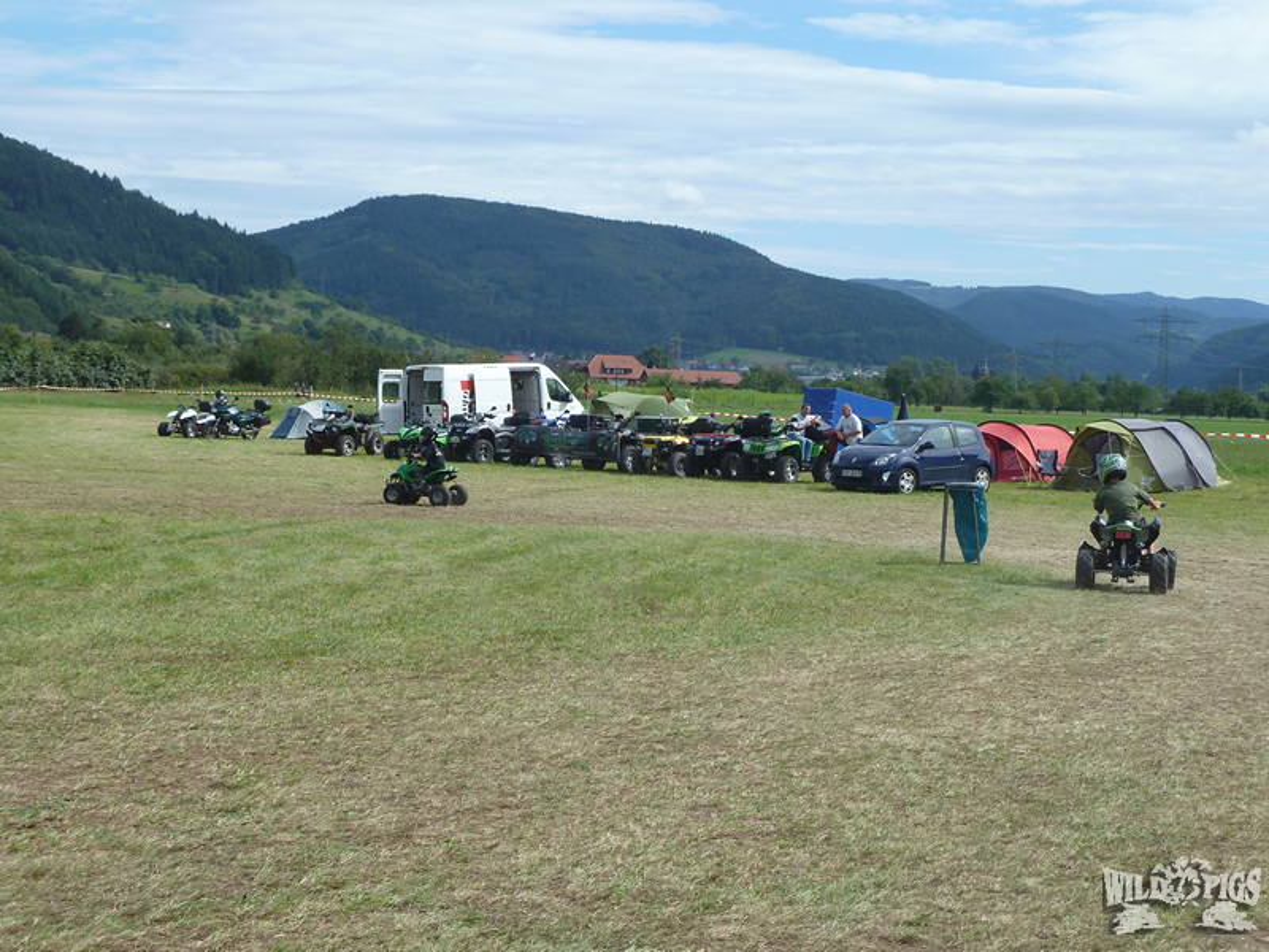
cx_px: 634
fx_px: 2310
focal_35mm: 63
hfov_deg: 30.7
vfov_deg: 23.3
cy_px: 476
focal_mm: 10.3
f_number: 4.5
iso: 80
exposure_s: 1/500
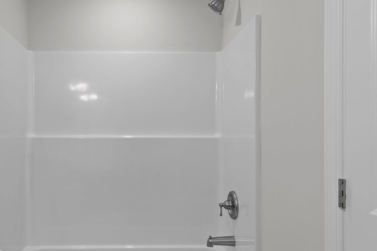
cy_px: 131
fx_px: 324
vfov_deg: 42.3
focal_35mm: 31
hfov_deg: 59.4
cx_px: 138
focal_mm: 21
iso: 400
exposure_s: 1/10
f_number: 7.1
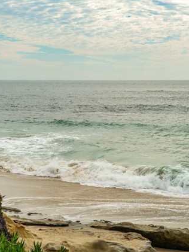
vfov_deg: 25.7
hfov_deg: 19.4
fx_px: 553
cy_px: 127
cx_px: 103
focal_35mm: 76
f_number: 11
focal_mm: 52
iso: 500
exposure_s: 1/500
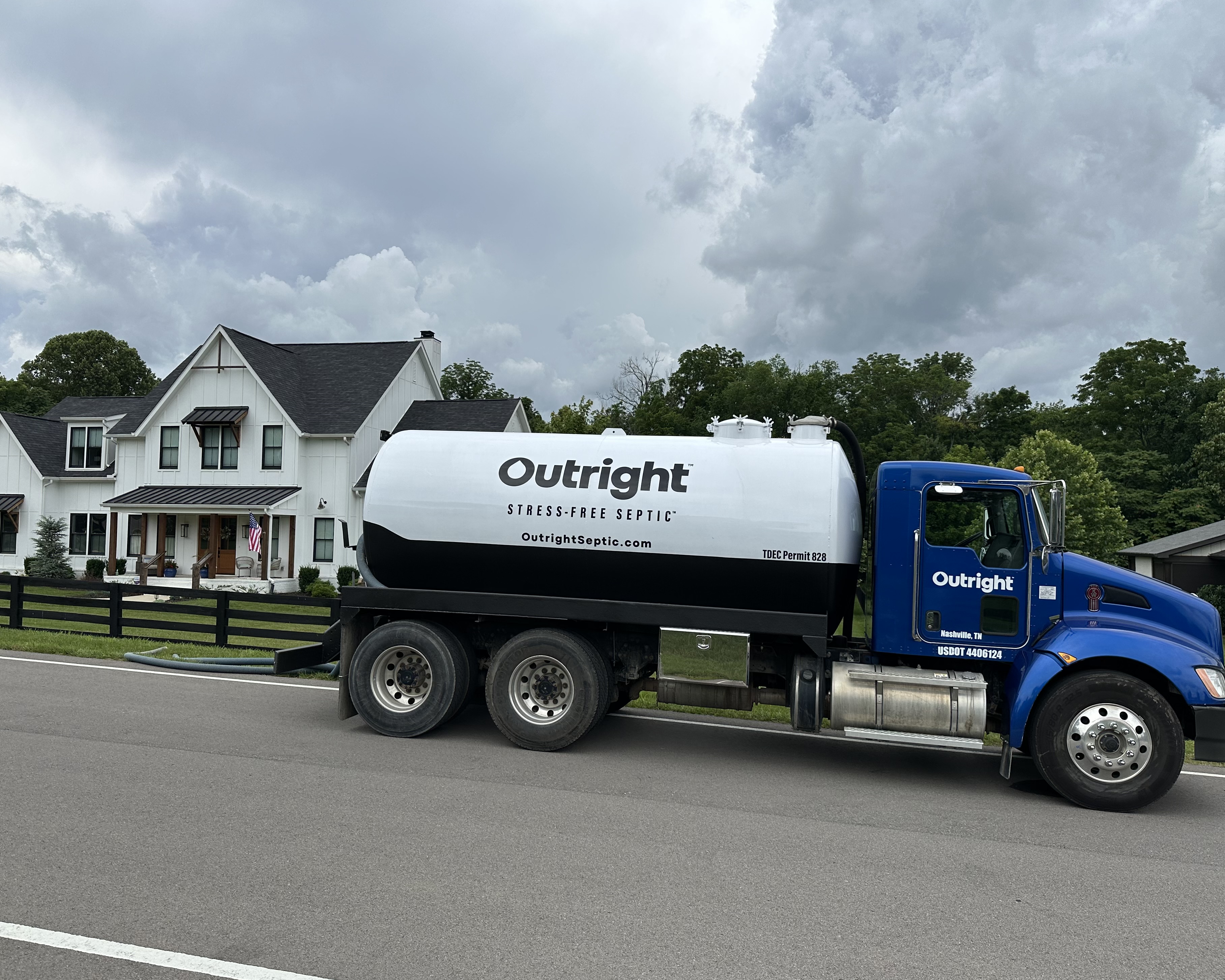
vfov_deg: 54.9
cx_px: 610
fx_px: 943
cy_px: 501
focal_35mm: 26
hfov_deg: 66.0
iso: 80
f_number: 1.78
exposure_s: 1/6623
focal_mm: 6.86
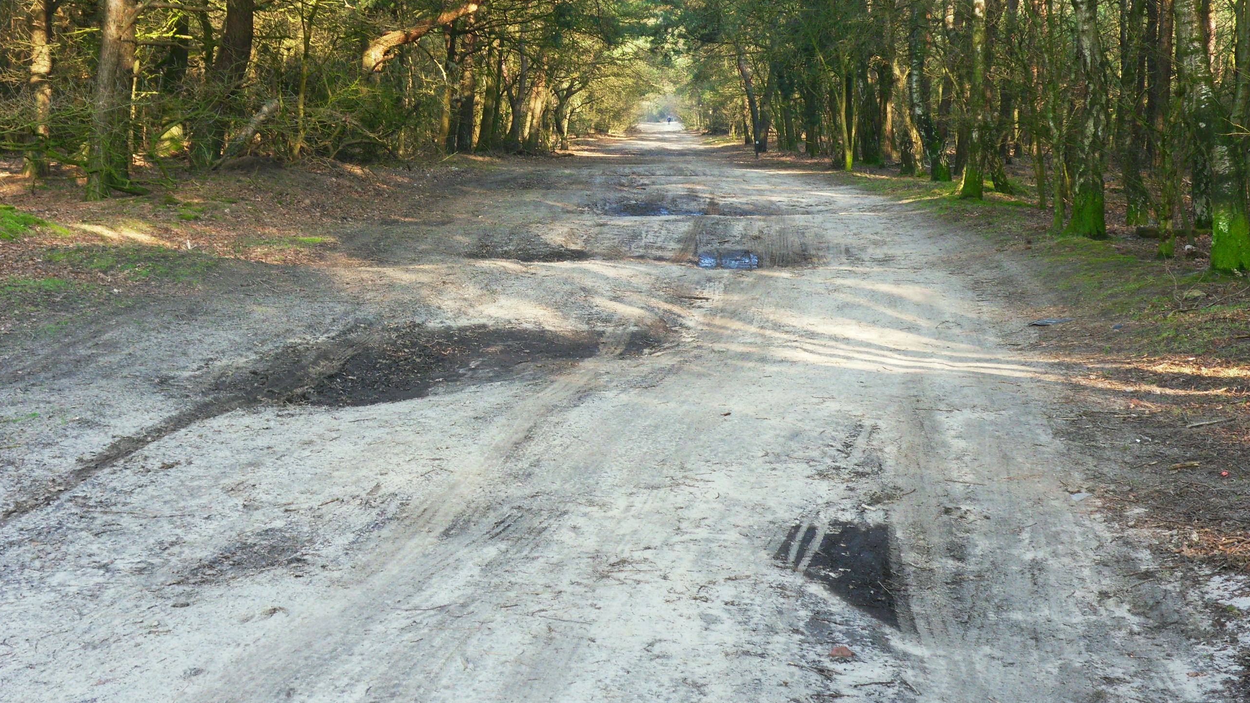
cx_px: 626
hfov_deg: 36.6
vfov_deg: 21.1
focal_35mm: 57
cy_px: 315
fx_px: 1889
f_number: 4.5
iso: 80
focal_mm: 9.1
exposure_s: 1/60
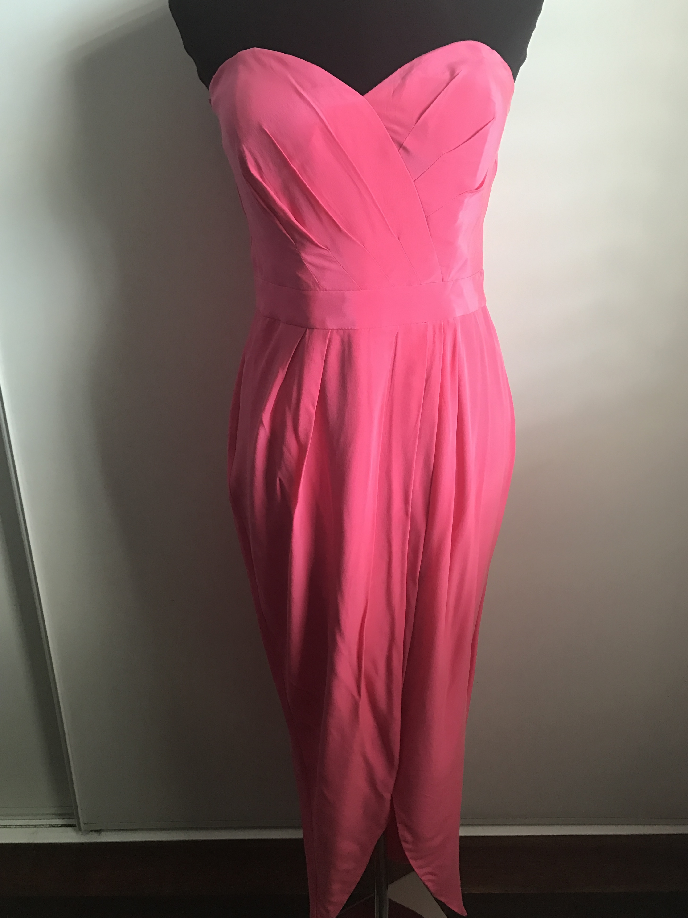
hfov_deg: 48.2
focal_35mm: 29
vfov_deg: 61.7
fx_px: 768
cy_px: 458
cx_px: 353
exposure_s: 1/17
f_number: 1.8
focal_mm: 3.99
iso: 40
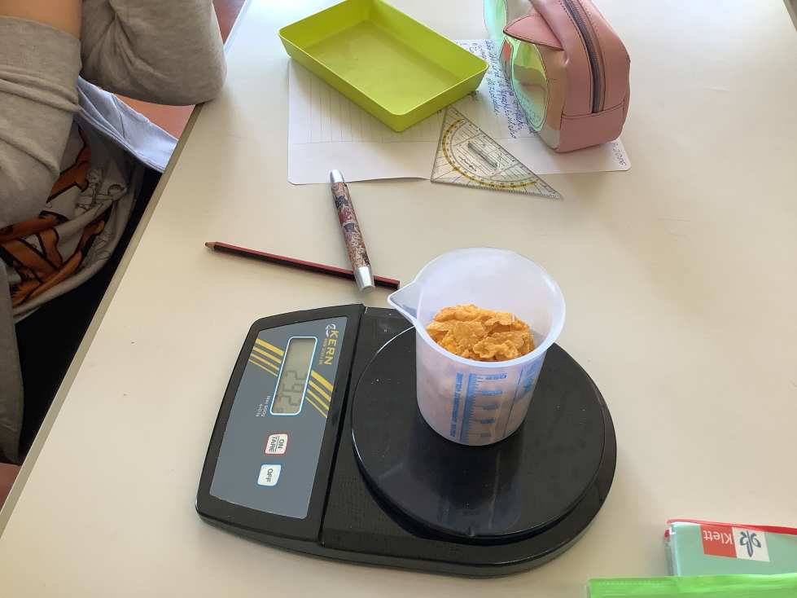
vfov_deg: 45.4
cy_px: 299
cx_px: 398
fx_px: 714
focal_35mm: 31
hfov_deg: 58.4
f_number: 2.4
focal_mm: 3.3
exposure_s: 1/60
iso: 100
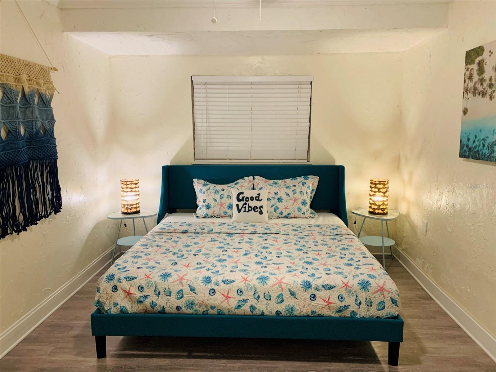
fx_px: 373
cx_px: 248
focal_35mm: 26
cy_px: 186
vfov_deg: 53.1
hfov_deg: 67.3
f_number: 1.8
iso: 320
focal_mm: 4.25
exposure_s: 1/60
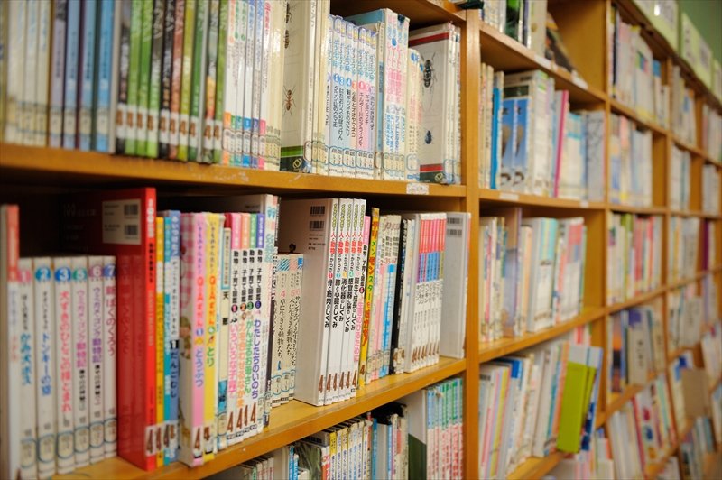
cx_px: 361
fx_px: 641
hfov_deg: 58.8
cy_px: 240
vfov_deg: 41.0
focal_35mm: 32
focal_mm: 32
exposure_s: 1/200
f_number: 2.8
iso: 800
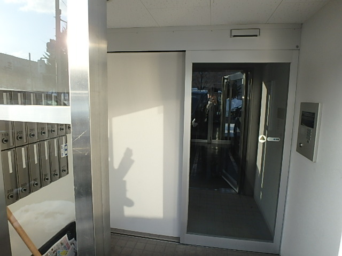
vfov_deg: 63.4
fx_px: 207
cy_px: 128
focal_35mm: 21
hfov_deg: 79.0
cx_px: 171
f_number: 3.5
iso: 125
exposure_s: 1/160
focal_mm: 3.7
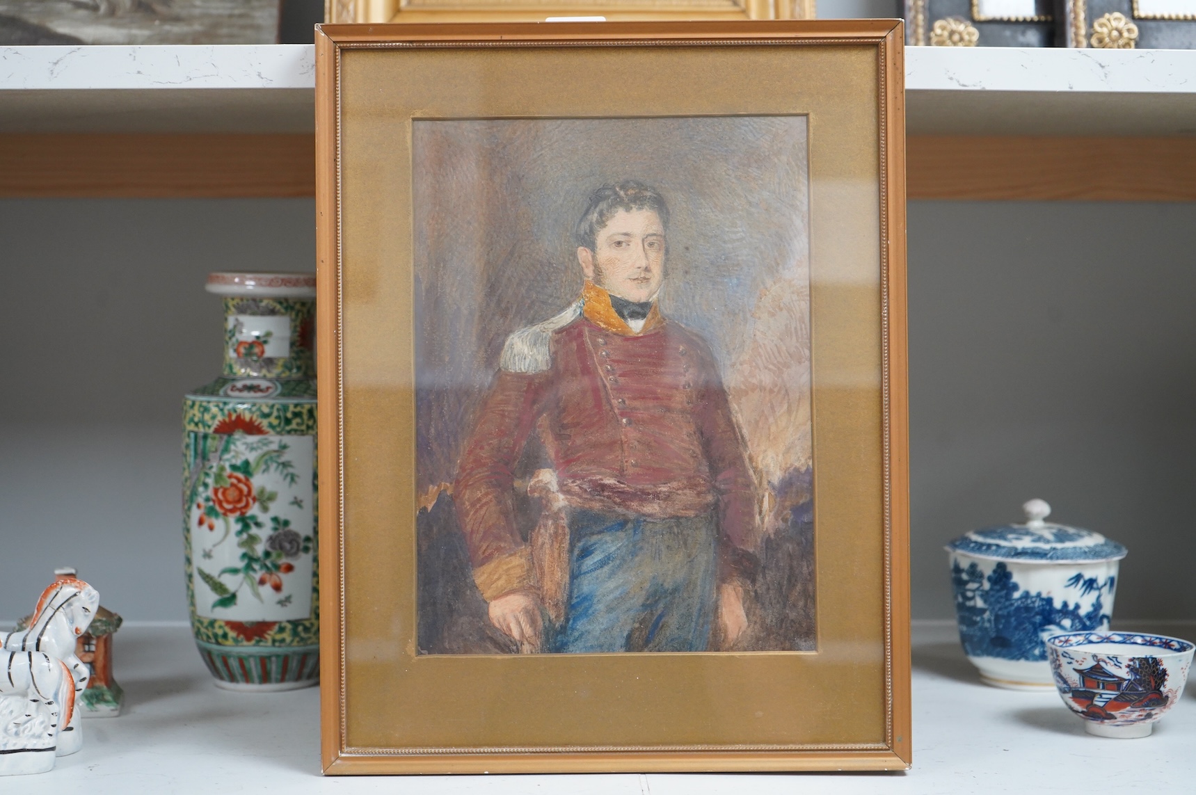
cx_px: 598
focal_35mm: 64
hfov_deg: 31.4
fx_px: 2124
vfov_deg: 21.2
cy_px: 398
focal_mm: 64
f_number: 5.6
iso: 2500
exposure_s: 1/125
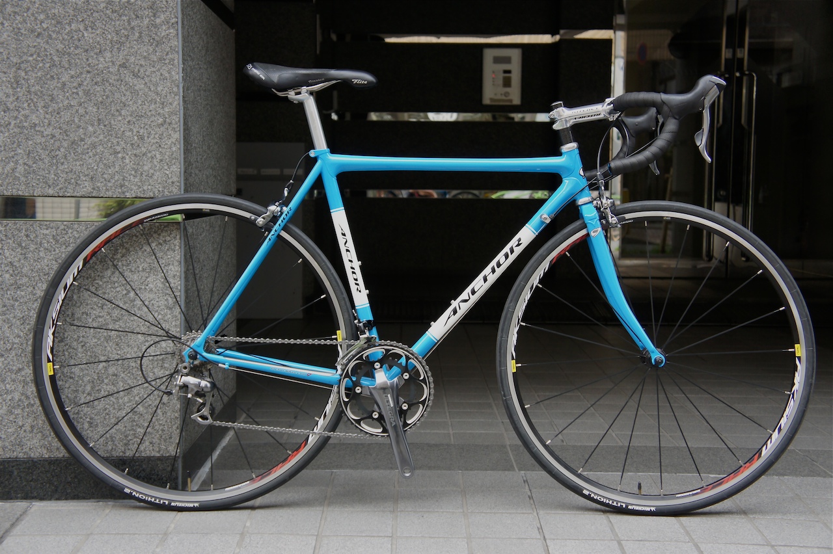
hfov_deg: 40.0
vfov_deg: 27.2
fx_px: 1145
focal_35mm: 50
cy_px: 277
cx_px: 416
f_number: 4.5
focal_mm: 33
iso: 400
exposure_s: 1/60
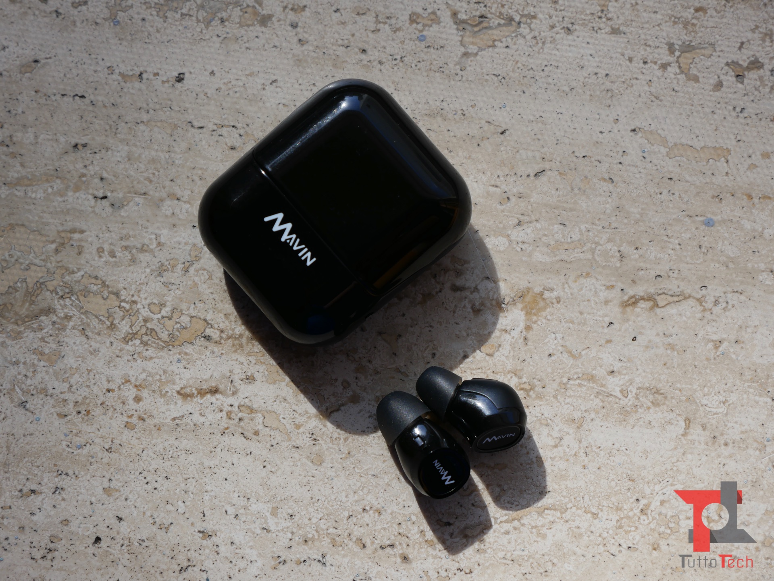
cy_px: 290
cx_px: 387
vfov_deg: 21.0
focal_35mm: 70
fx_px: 1566
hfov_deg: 27.8
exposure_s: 1/400
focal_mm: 35
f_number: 4.5
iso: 200
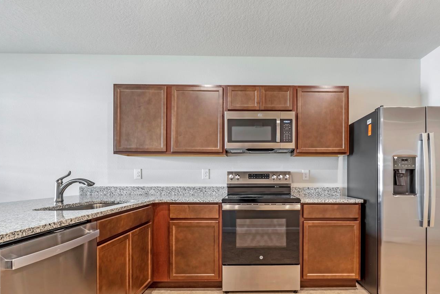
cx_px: 259
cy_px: 176
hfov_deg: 81.5
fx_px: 252
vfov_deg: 59.9
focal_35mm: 21
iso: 250
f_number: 9
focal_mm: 11
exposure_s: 1/60
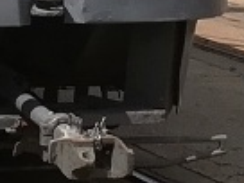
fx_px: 2340
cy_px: -373
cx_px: -75
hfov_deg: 5.9
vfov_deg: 4.3
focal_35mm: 332
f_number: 2.2
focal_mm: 3.83
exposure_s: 1/1053
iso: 50
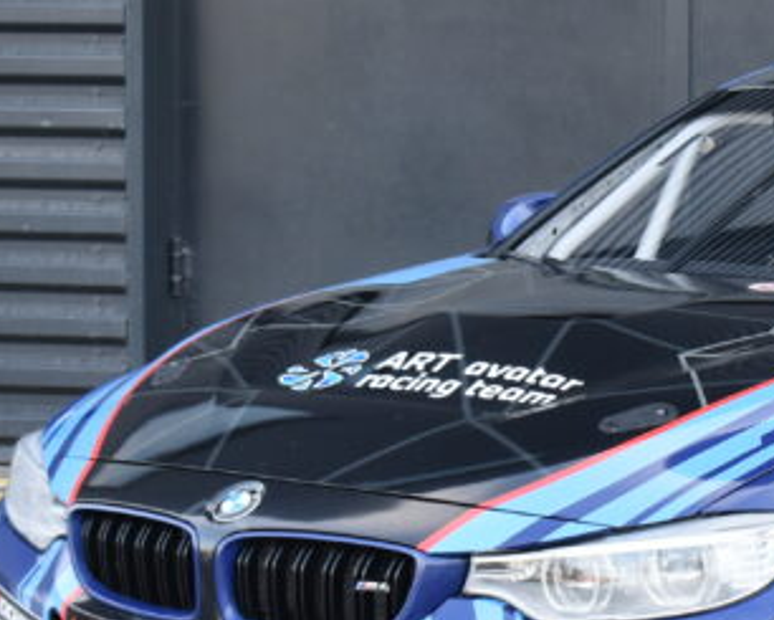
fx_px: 3666
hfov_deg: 11.9
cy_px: 414
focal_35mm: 160
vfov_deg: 9.7
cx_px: 769
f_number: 4.5
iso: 720
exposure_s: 1/250
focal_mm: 34
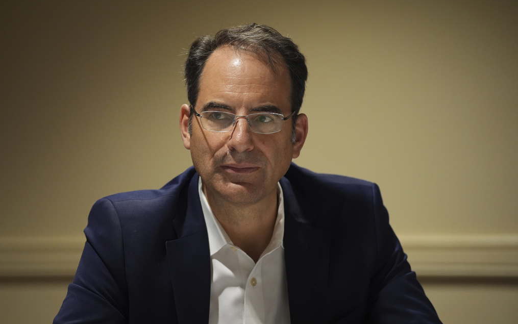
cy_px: 164
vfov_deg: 11.9
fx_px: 1553
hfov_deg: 18.9
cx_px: 257
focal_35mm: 110
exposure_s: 1/320
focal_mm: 107
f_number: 2.8
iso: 3200
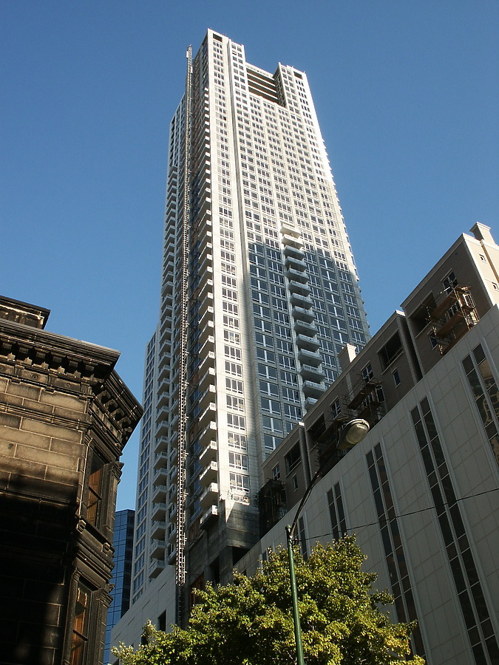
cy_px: 332
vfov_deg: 52.6
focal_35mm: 35
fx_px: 673
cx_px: 250
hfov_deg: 40.7
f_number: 6.7
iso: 64
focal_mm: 7.18
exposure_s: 1/180
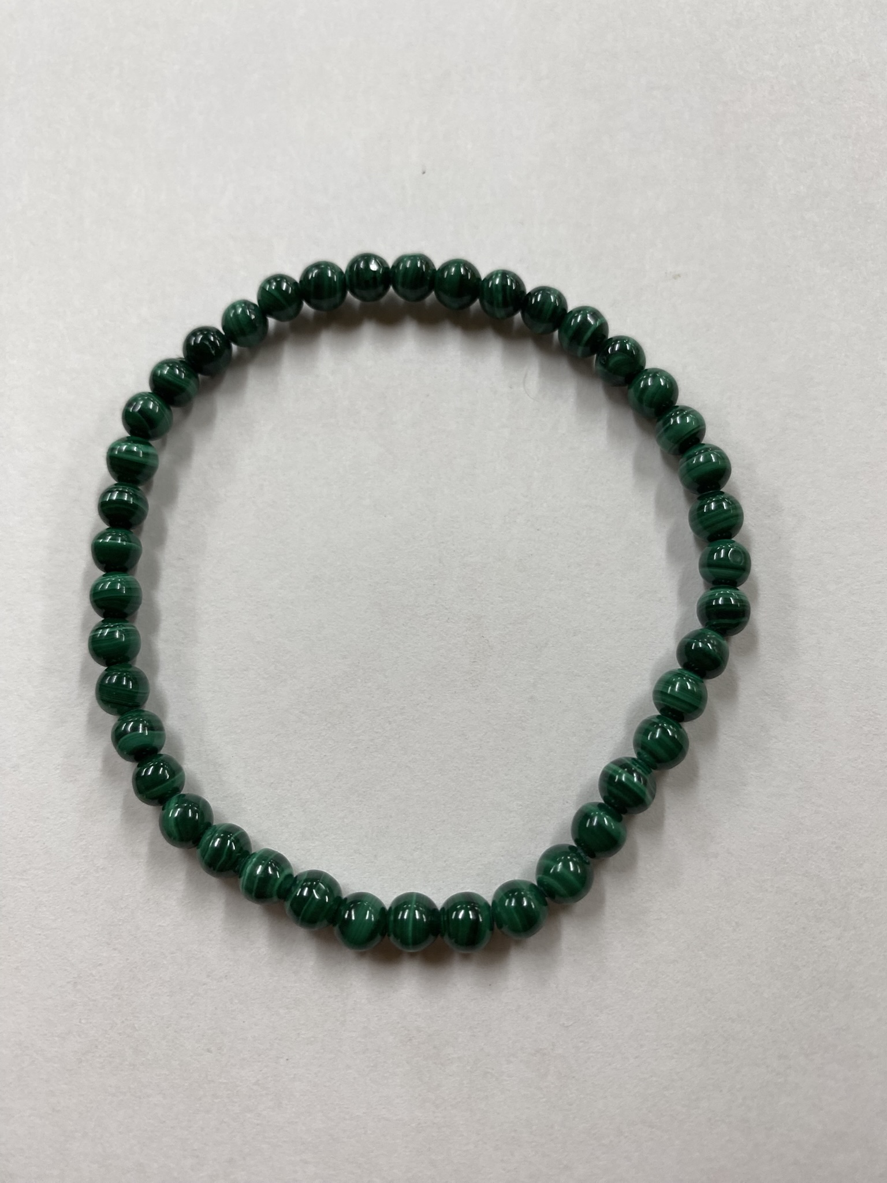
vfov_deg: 69.4
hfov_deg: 54.9
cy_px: 592
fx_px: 854
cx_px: 444
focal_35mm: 25
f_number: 1.8
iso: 125
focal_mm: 4.25
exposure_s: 1/120
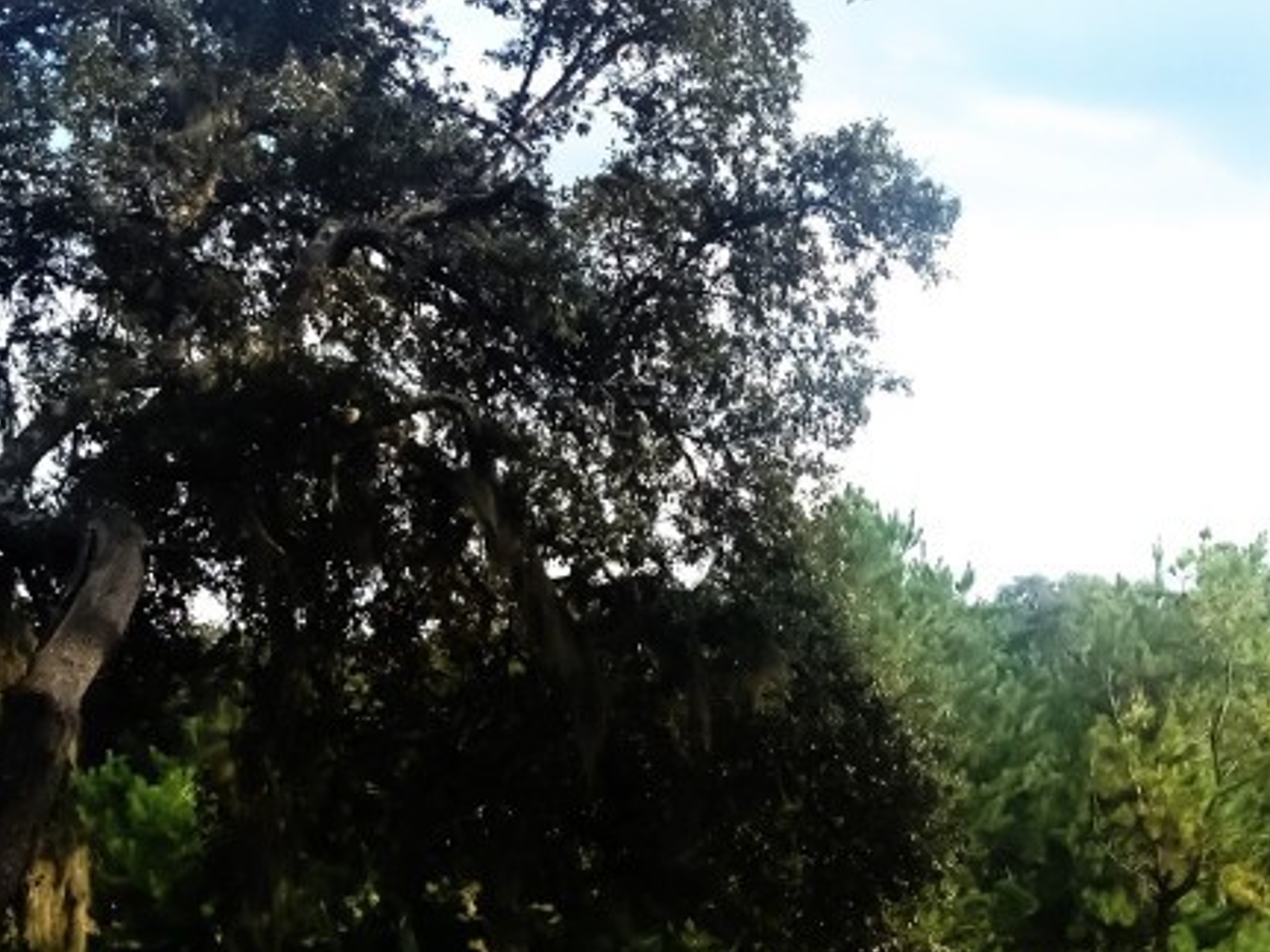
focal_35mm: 83
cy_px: 940
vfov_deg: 17.4
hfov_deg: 22.9
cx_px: 1155
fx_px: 3045
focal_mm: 4.28
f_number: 2.4
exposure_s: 1/511
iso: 50
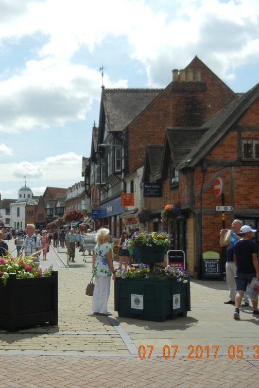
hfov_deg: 27.3
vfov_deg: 41.1
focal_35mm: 48
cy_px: 196
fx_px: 518
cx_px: 37
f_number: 7.2
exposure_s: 1/536
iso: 160
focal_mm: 6.2
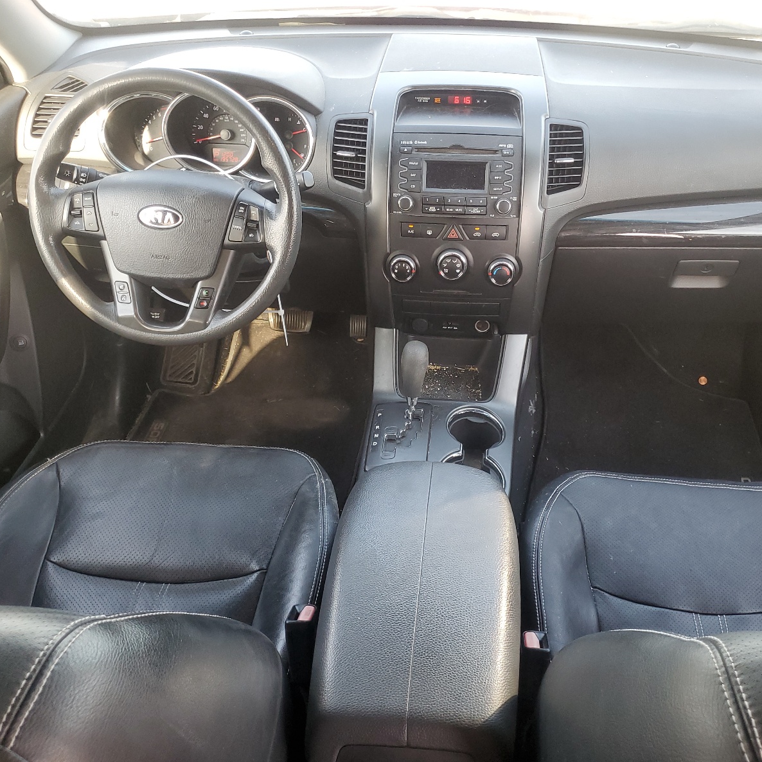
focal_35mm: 31
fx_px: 772
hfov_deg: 52.4
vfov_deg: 52.5
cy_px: 385
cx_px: 427
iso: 84
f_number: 1.5
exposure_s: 1/120
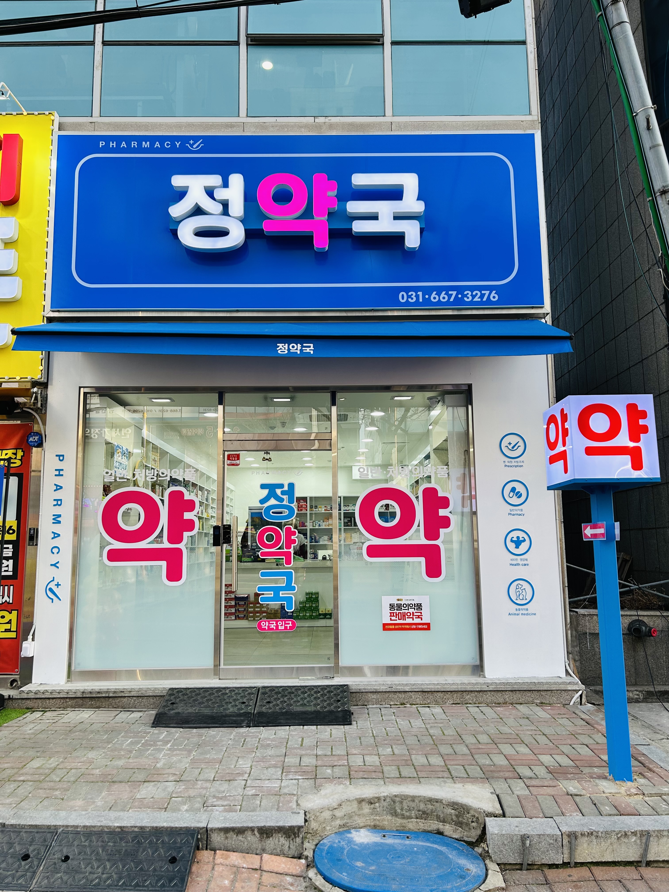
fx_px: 670
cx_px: 334
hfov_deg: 53.1
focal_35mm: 26
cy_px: 446
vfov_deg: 67.3
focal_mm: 5.7
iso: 50
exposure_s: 1/310
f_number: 1.5
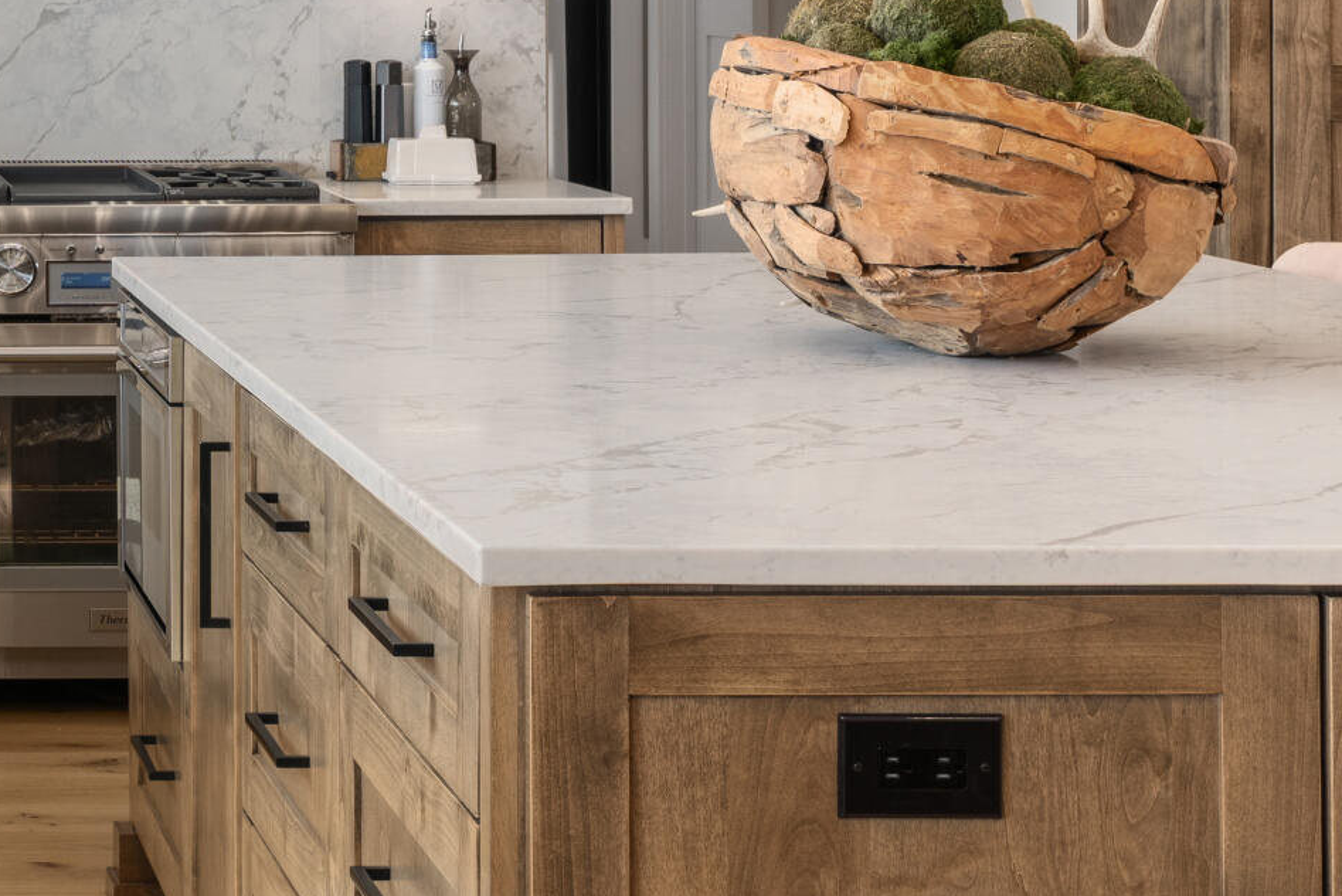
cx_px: -239
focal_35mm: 95
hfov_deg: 20.2
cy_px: -74
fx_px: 3542
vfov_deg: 14.1
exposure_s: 1/8
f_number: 11
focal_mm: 30
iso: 250
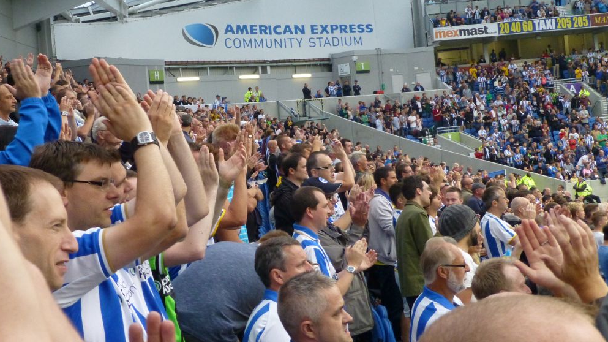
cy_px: 108
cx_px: 242
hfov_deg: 38.3
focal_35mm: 54
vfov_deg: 22.1
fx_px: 870
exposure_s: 1/250
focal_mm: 7.4
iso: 500
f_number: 3.9
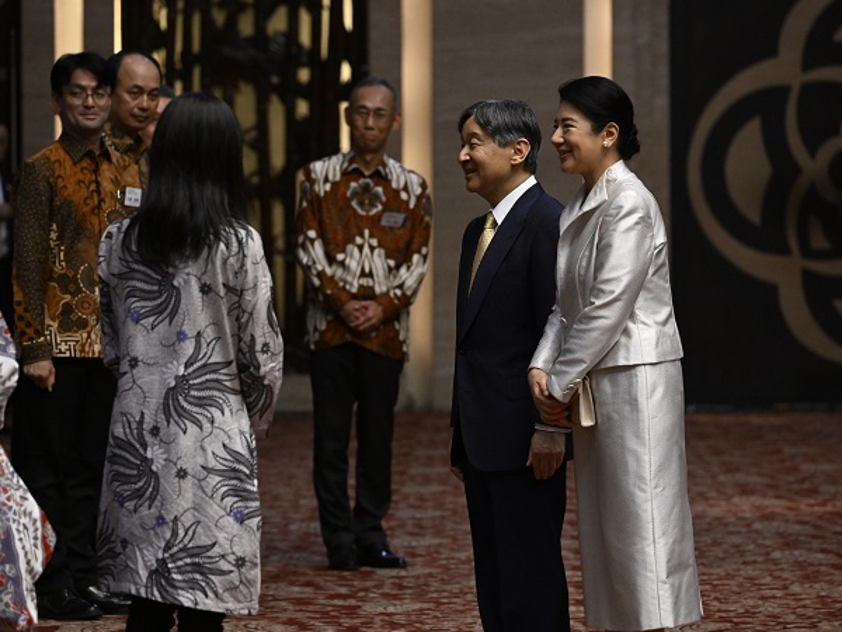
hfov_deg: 9.6
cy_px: 317
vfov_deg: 7.2
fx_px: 5035
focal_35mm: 207
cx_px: 397
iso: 6400
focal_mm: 190
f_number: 5.6
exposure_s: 1/160
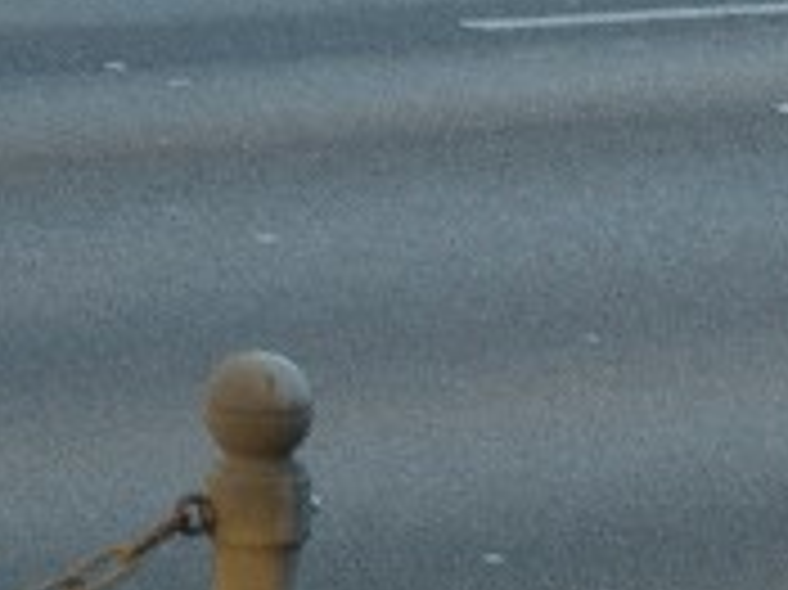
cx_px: 275
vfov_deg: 3.7
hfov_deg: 4.9
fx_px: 9122
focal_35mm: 401
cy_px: -365
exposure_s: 1/60
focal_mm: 23.7
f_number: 5.1
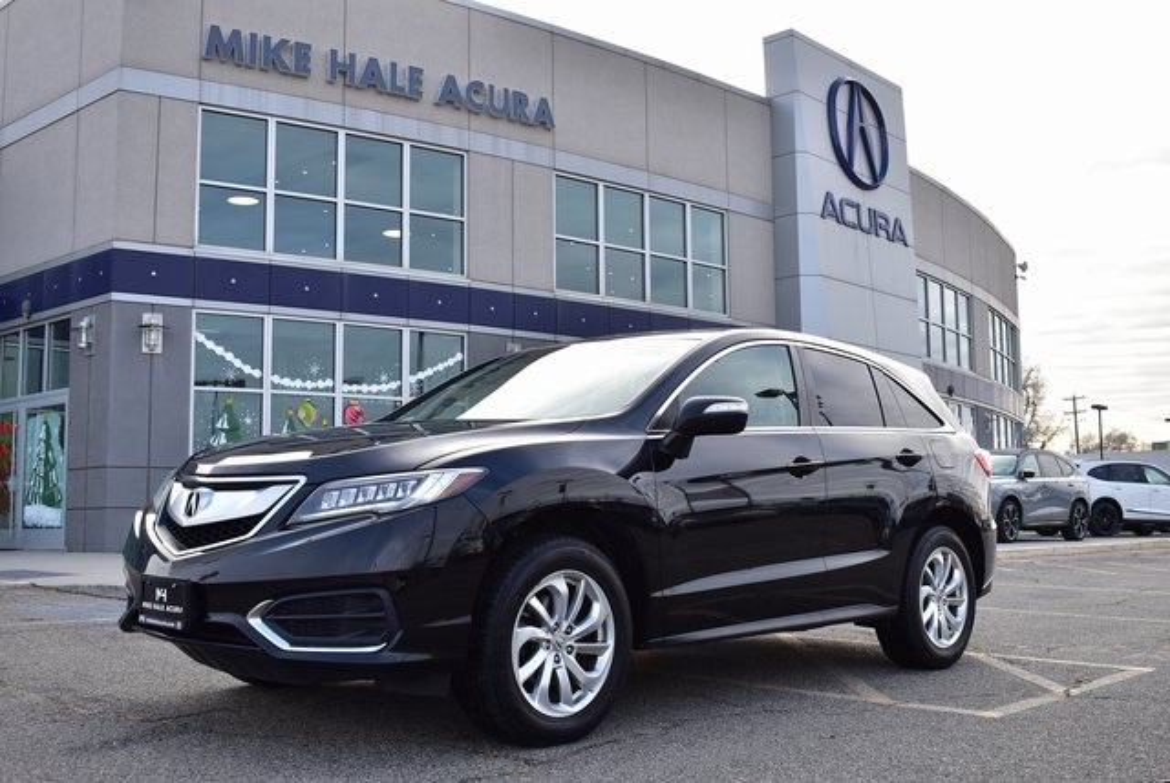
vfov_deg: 35.6
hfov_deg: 51.2
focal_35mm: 38
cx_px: 585
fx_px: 1220
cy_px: 392
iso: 100
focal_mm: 25
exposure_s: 1/160
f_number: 6.3
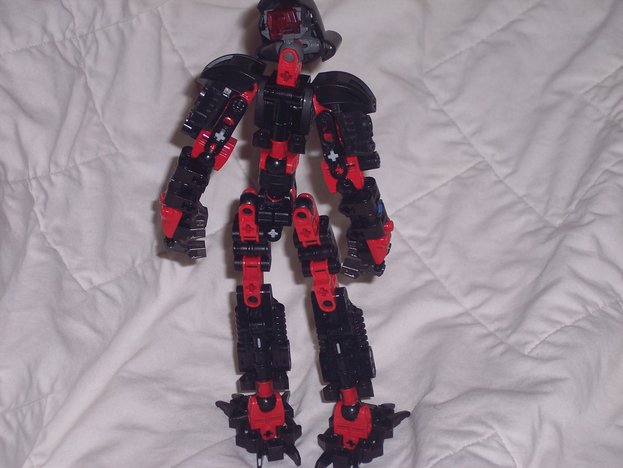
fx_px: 1872
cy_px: 234
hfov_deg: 18.9
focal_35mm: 104
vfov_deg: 14.2
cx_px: 312
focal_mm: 21.3
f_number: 4.8
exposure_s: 1/125
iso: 100
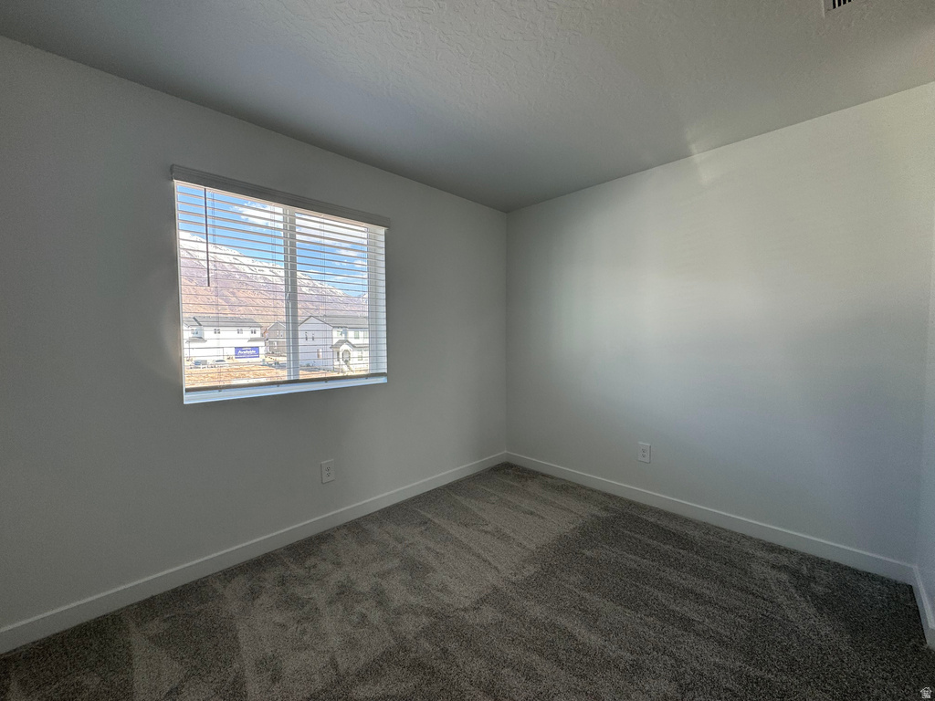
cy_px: 350
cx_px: 468
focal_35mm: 14
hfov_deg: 102.1
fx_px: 378
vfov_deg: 85.7
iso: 50
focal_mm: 2.22
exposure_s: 1/99
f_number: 2.2
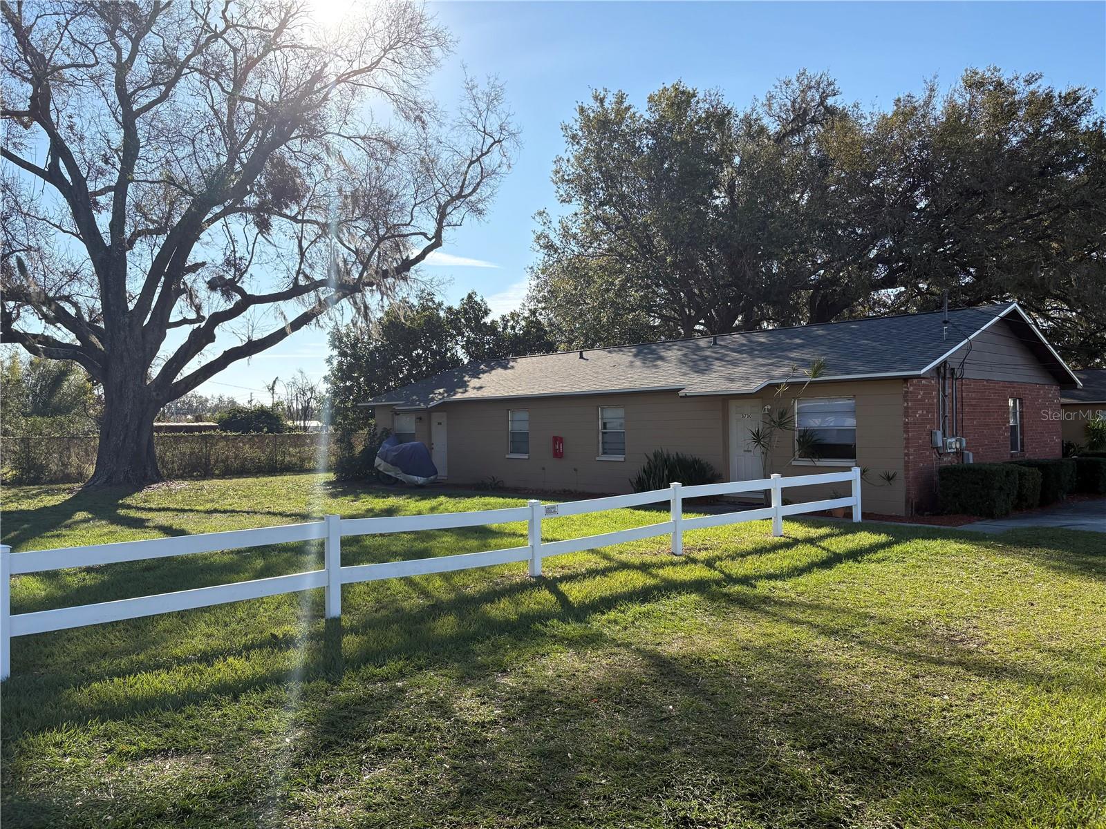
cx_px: 553
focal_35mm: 26
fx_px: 831
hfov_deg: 67.3
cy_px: 414
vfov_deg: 53.1
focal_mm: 5.96
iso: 64
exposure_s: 1/3623
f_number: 1.6
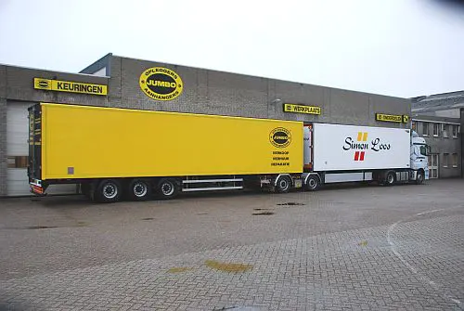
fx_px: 426
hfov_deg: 57.2
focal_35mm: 33
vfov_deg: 40.1
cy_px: 156
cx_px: 232
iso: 200
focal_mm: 22
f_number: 4
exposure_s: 1/60
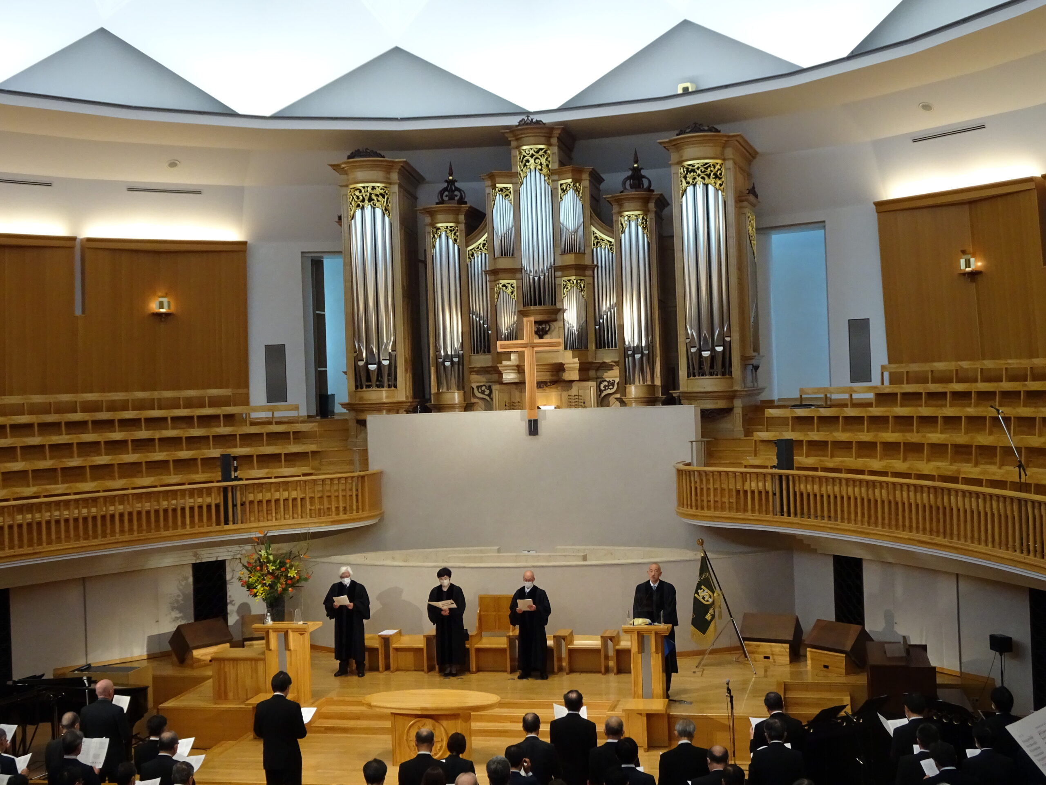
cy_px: 392
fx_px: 1239
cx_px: 523
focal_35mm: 41
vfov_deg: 35.1
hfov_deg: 45.8
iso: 320
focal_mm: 7.05
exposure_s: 1/50
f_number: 4
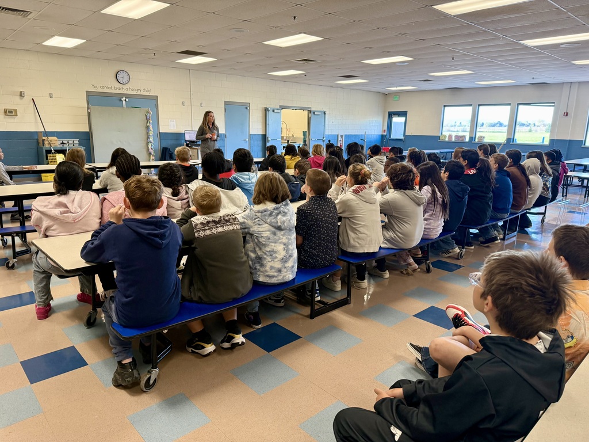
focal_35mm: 24
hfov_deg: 71.6
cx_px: 294
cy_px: 221
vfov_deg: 56.8
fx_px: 408
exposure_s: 1/60
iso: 200
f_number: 1.78
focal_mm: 6.76
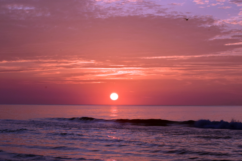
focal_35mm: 113
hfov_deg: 18.2
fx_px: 757
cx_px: 116
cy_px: 109
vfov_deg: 12.1
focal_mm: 55
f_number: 20
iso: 200
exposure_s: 1/50
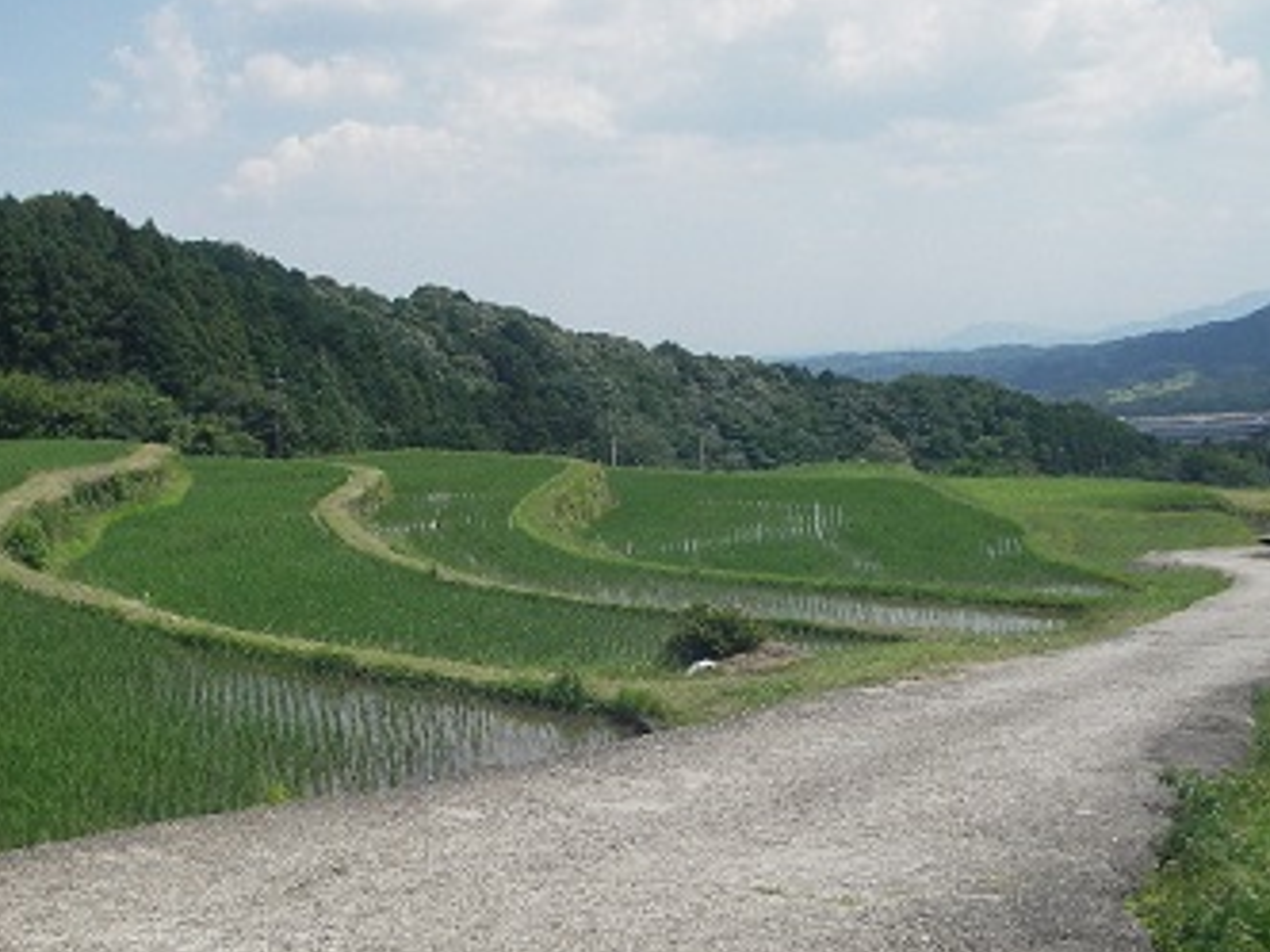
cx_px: 574
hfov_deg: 42.9
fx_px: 1614
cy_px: 505
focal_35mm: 44
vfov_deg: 32.9
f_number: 6.6
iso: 50
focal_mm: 6.3
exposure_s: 1/250
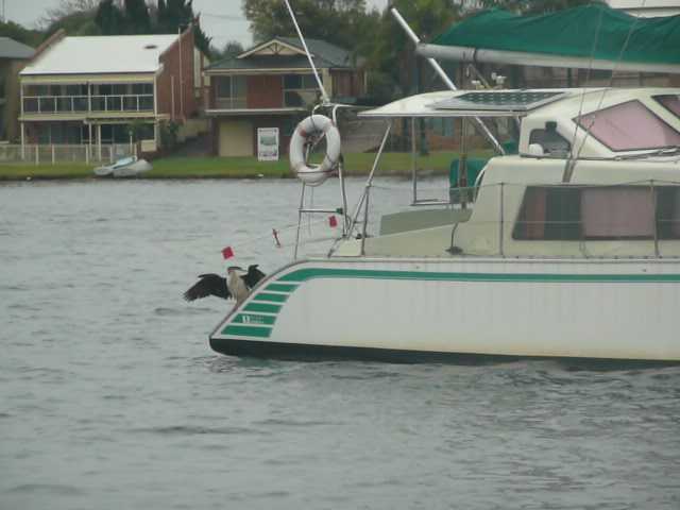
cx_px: 340
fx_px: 5500
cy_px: 255
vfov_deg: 5.3
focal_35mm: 280
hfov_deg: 7.1
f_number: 11
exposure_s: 1/80
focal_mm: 46
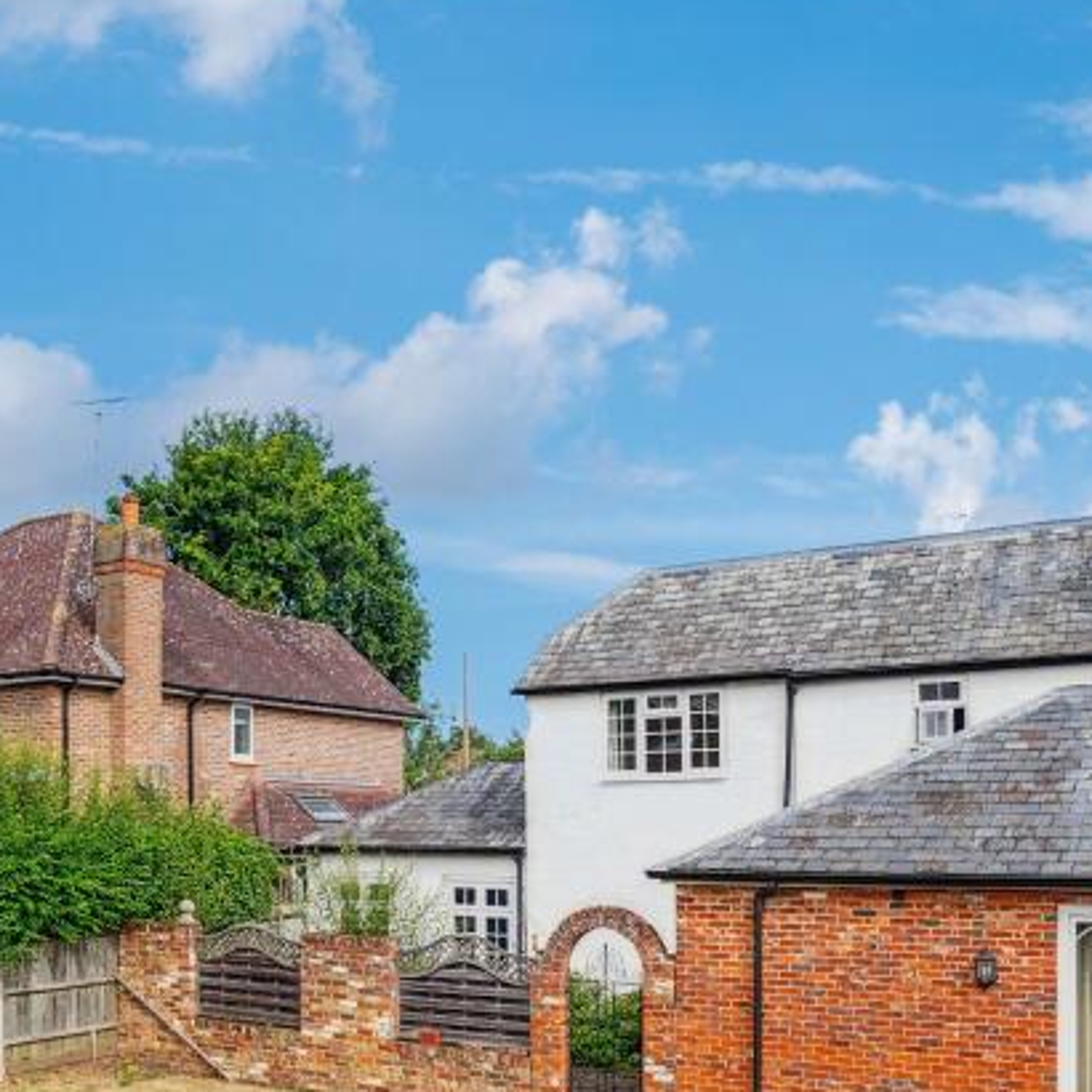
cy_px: 838
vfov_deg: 46.5
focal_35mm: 34
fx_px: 1213
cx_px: 442
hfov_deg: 48.2
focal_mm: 16
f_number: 8
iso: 320
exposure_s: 1/200
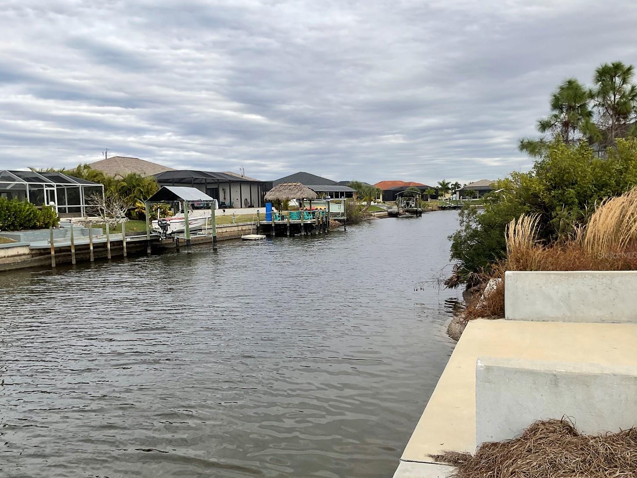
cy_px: 255
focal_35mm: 32
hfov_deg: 56.7
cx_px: 288
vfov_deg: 44.1
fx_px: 589
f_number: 1.8
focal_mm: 3
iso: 16
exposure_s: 1/1342
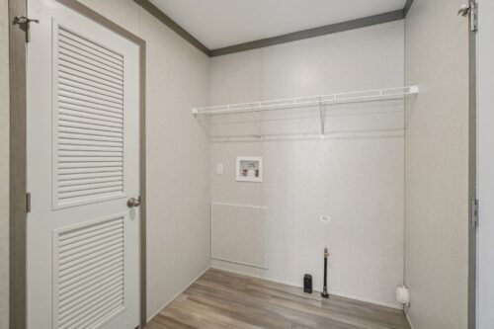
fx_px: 206
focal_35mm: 15
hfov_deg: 100.4
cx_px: 247
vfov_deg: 77.3
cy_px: 164
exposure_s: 1/30
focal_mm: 10
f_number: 8
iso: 800
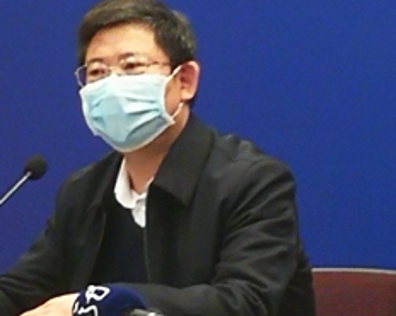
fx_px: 3886
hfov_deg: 5.8
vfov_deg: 4.7
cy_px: 82
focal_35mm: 332
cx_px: 99
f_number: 2.2
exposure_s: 1/33.3
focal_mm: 3.95
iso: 200
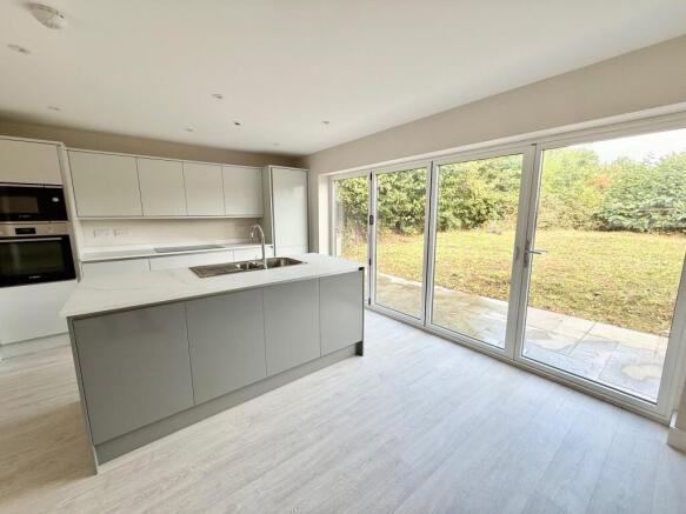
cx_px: 343
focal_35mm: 14
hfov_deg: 102.1
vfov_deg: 85.7
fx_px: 277
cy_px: 257
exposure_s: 1/143
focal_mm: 2.22
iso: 50
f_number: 2.2
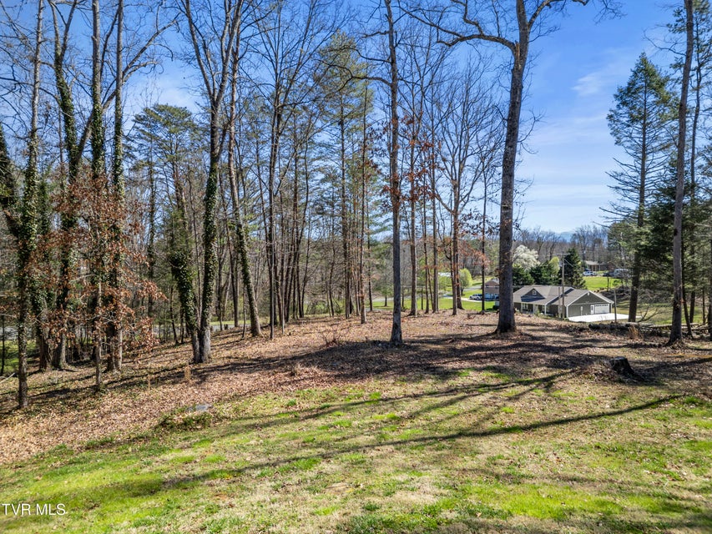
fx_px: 494
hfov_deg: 71.6
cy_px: 267
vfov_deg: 56.8
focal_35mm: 24
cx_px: 356
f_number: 1.7
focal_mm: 6.72
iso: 100
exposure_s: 1/1000
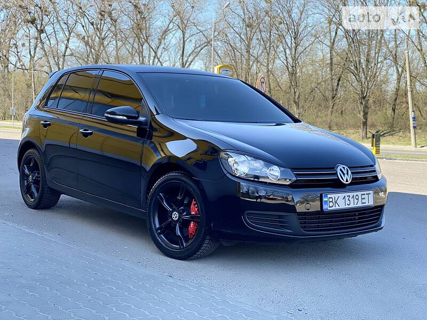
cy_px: 160
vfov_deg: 28.0
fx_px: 641
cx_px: 214
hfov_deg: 36.8
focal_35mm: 52
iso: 20
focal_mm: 6
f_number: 2
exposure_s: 1/156
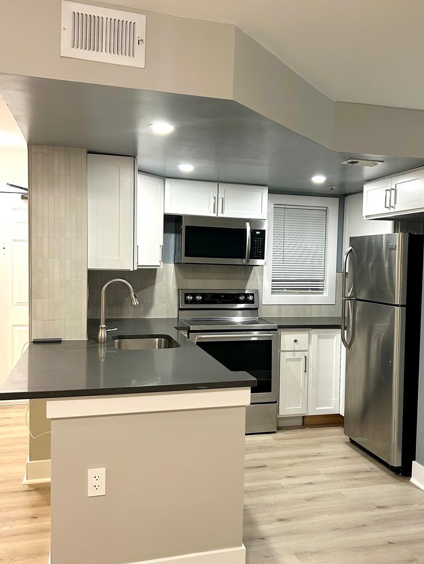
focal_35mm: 33
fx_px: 539
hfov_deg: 42.7
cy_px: 283
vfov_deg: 55.3
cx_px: 261
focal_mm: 5.7
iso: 160
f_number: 1.5
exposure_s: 1/60
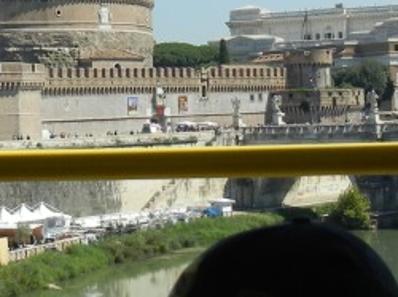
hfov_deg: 16.0
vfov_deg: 12.0
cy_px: 44
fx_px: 1413
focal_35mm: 123
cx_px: 167
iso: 160
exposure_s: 1/385
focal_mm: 5.4
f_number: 7
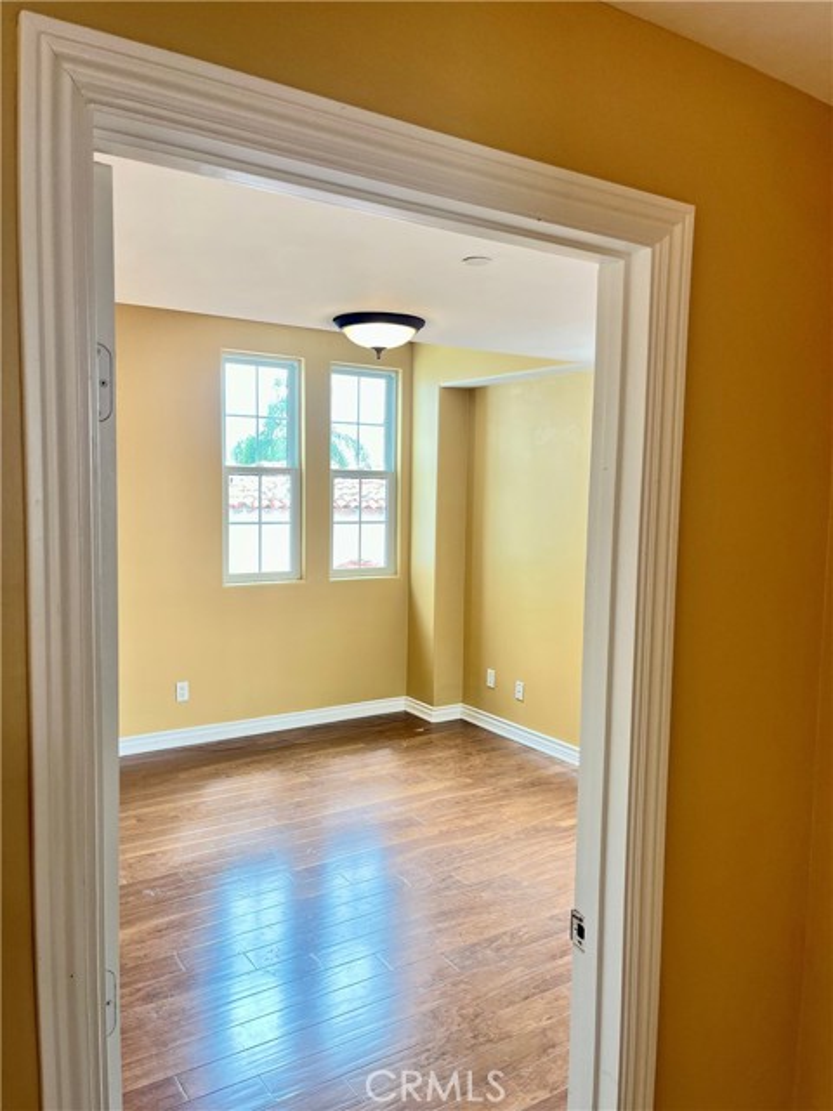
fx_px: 834
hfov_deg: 53.1
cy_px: 556
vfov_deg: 67.3
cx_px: 416
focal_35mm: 26
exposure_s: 1/120
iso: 100
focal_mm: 5.1
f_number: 1.6
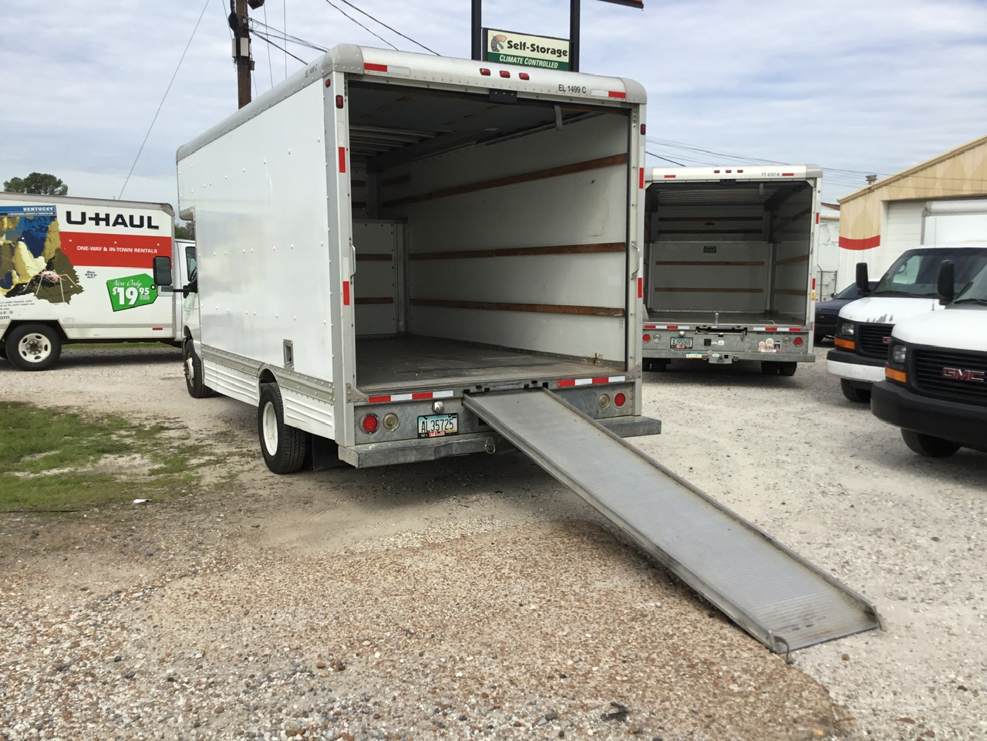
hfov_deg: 58.4
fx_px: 884
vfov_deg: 45.4
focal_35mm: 31
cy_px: 370
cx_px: 494
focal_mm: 3.3
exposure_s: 1/1404
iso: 25
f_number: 2.4
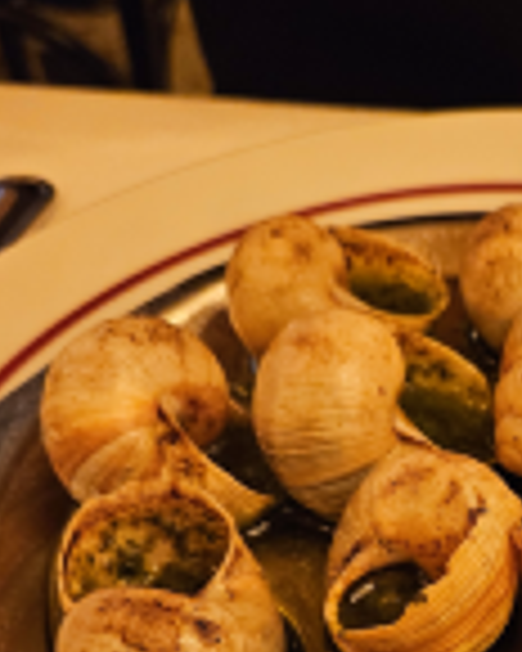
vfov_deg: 28.8
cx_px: 549
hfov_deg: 23.3
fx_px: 1197
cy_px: 634
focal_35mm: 62
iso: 640
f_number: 1.8
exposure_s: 1/33
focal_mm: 5.4
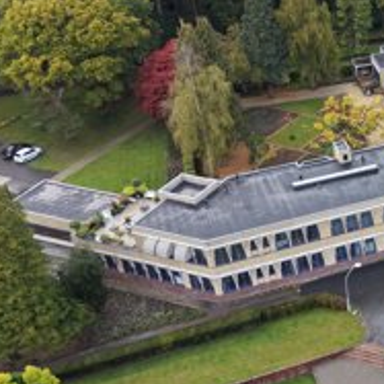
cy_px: 197
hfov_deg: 22.0
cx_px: 536
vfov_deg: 25.4
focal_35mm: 68
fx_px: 853
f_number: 1.8
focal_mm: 8.67
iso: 150
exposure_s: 1/250
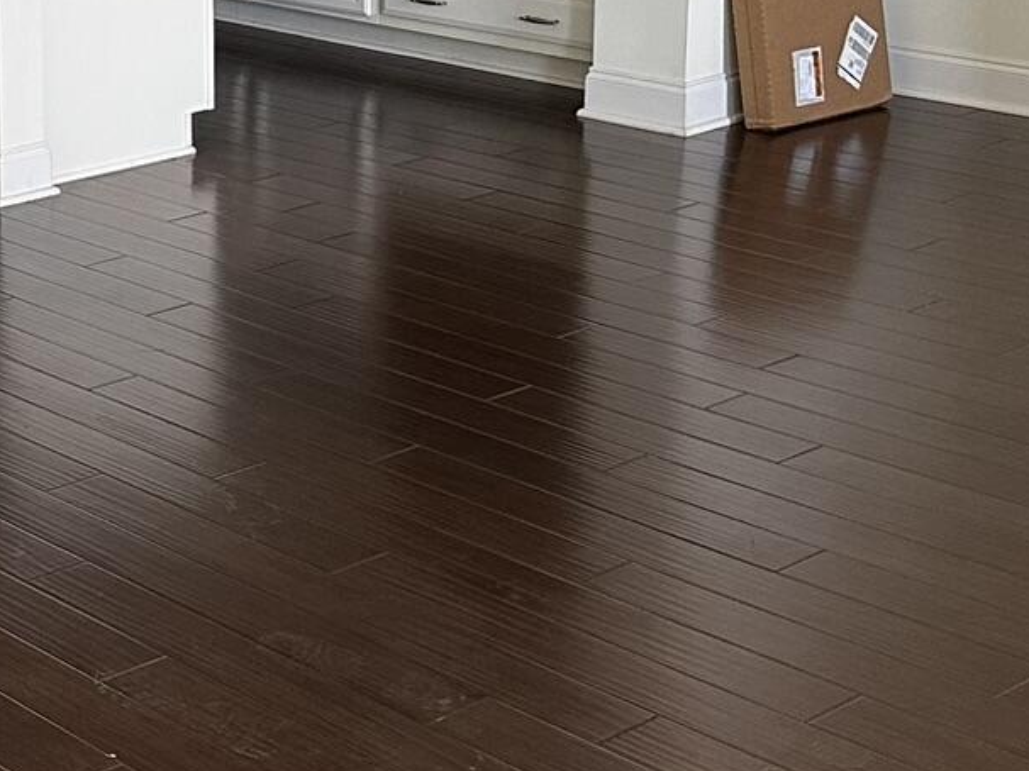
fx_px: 2407
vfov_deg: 17.9
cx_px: -154
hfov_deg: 22.5
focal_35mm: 81
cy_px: 59
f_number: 1.78
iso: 250
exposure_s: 1/60
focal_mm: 6.86
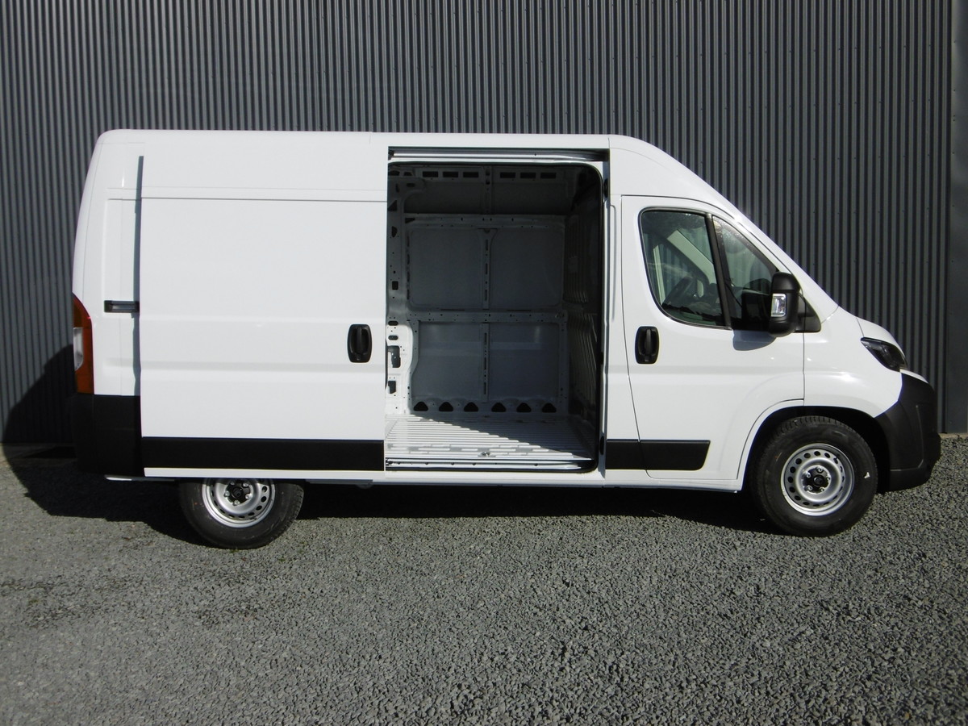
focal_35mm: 32
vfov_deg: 44.2
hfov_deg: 56.8
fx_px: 895
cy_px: 363
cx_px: 484
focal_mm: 5.8
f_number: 8.8
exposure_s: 1/400
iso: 100
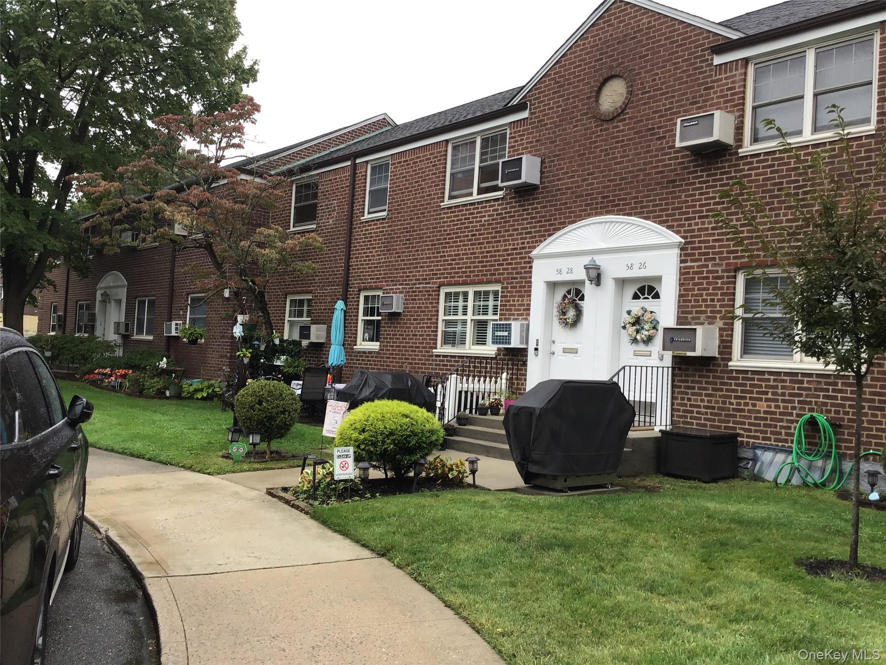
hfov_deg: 58.4
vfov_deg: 45.4
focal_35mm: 31
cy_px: 332
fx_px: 793
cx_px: 443
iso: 32
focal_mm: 3.3
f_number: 2.4
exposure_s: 1/60
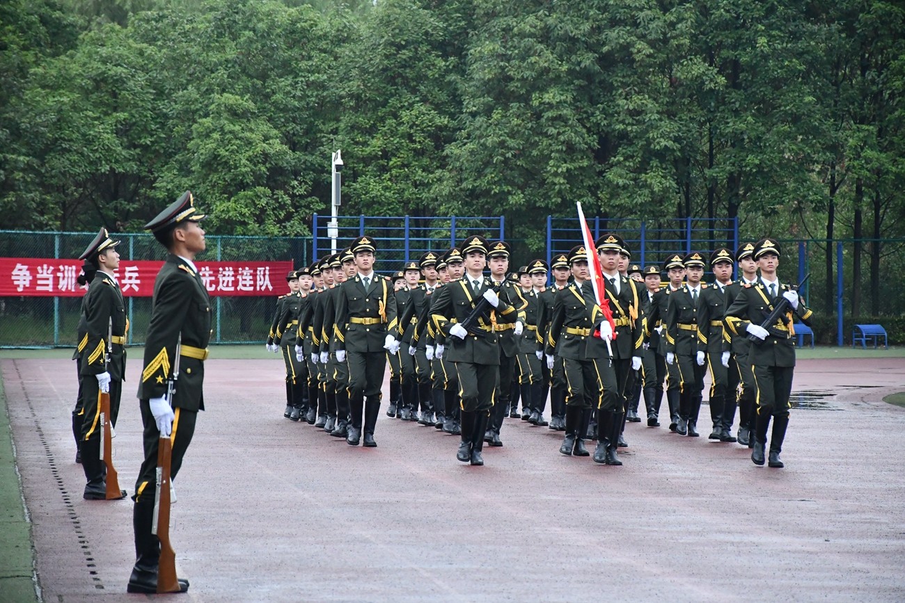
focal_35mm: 157
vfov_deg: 8.7
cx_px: 452
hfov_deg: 13.1
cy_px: 302
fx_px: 3947
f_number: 5.6
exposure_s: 1/1000
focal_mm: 105
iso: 4000
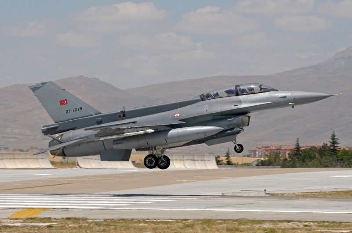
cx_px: 176
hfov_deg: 10.2
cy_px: 116
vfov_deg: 6.8
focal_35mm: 202
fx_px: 1977
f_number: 9
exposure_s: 1/2000
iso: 400
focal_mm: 135
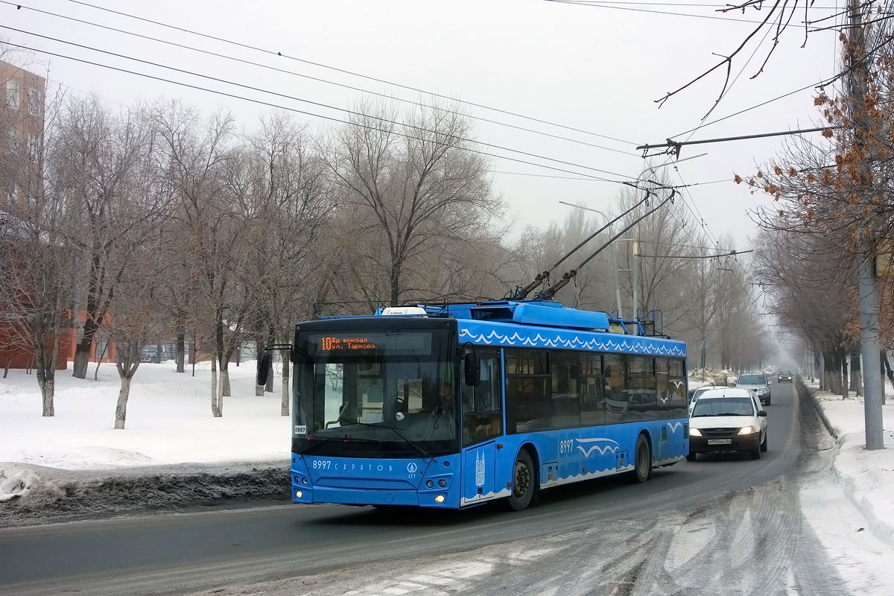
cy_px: 298
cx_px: 447
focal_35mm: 45
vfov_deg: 29.9
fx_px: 1117
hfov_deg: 43.6
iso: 125
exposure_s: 1/500
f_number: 3.5
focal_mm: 16.78
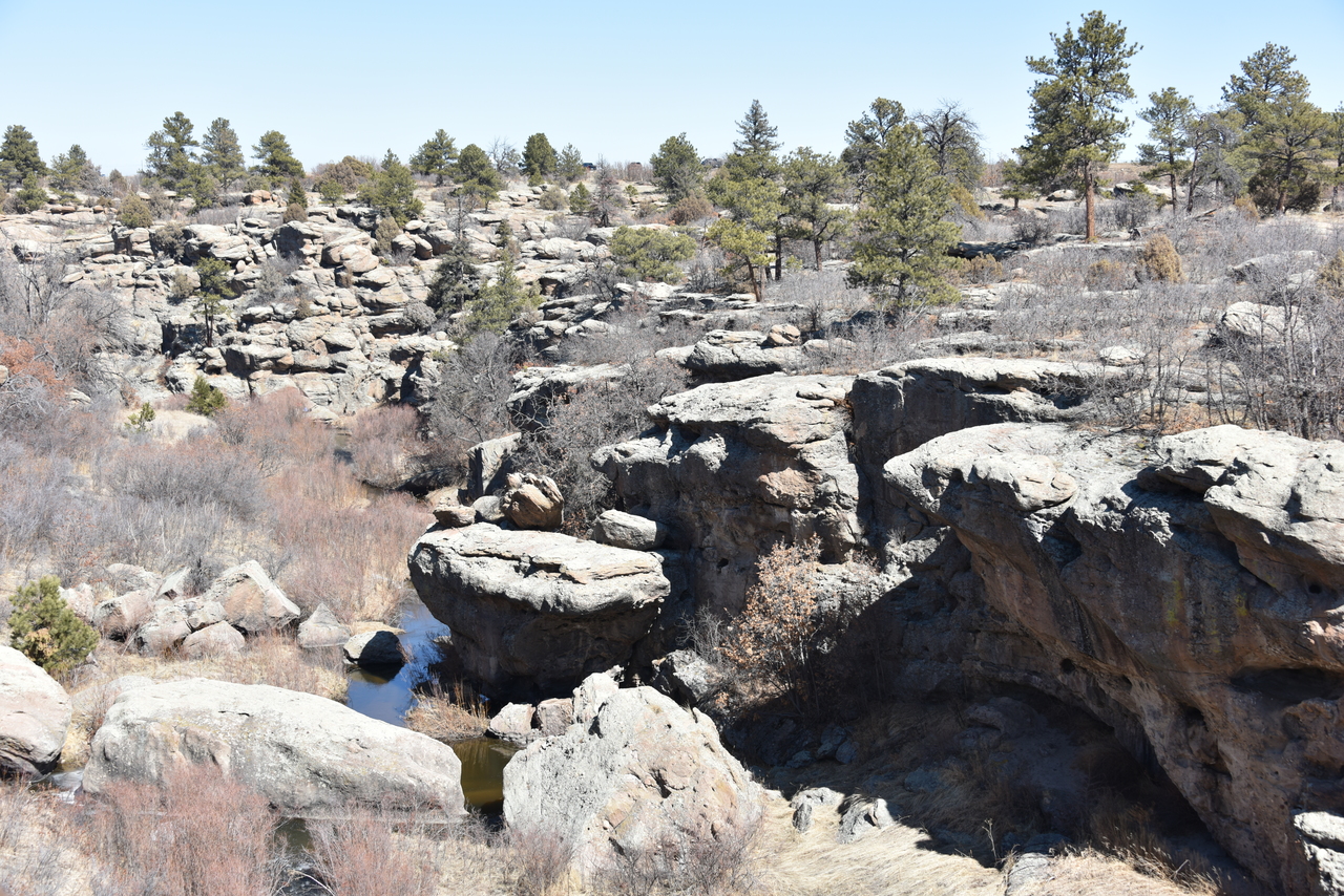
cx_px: 672
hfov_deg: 38.2
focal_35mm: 52
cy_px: 448
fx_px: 1942
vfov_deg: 26.0
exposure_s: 1/200
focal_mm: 52
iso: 100
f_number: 7.1
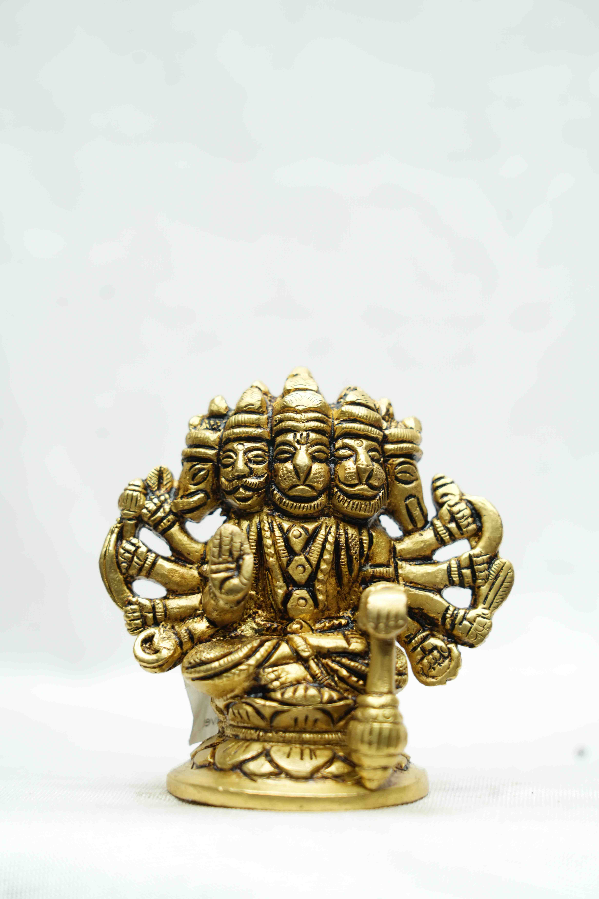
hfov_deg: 13.0
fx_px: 2620
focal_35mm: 105
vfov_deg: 19.5
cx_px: 300
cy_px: 450
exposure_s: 1/60
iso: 400
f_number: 5.6
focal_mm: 105
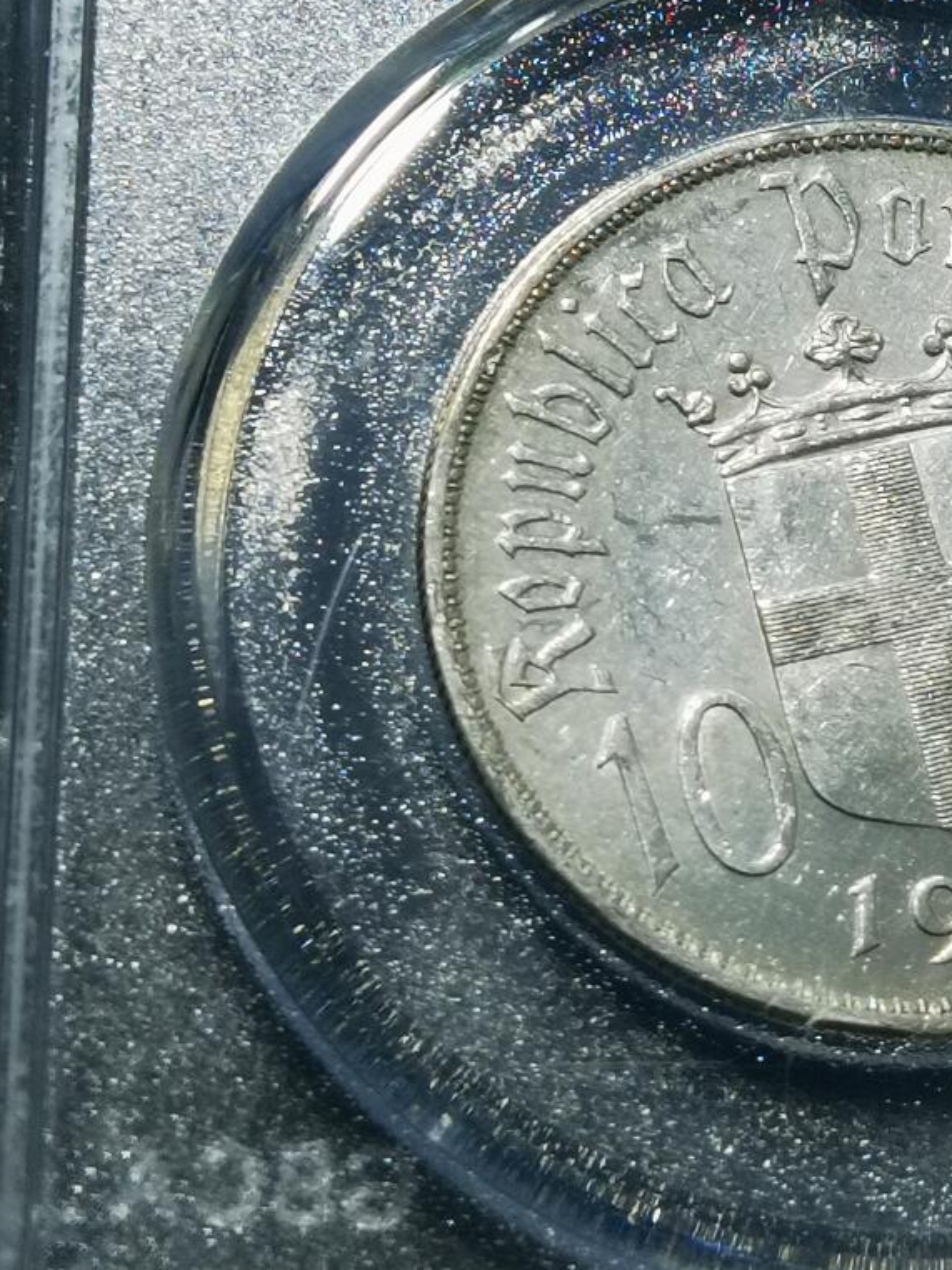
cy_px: 383
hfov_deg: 11.3
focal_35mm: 130
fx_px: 4770
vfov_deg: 15.1
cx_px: 895
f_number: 1.9
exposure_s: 1/100
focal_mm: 6.67
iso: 64
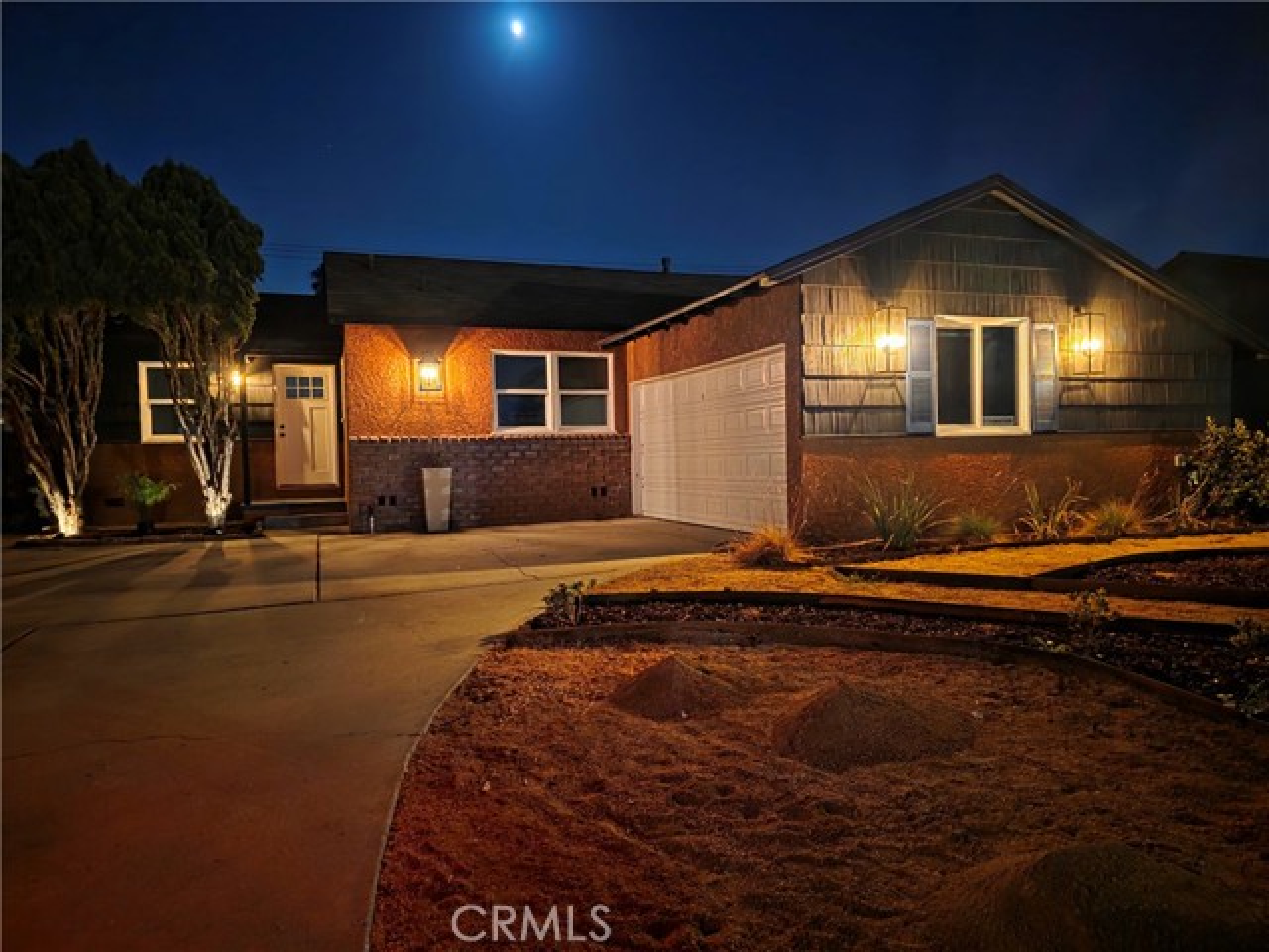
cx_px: 634
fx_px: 843
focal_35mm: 23
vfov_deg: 58.9
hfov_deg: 73.9
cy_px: 476
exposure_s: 1/20
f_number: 1.7
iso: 1600
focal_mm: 6.3
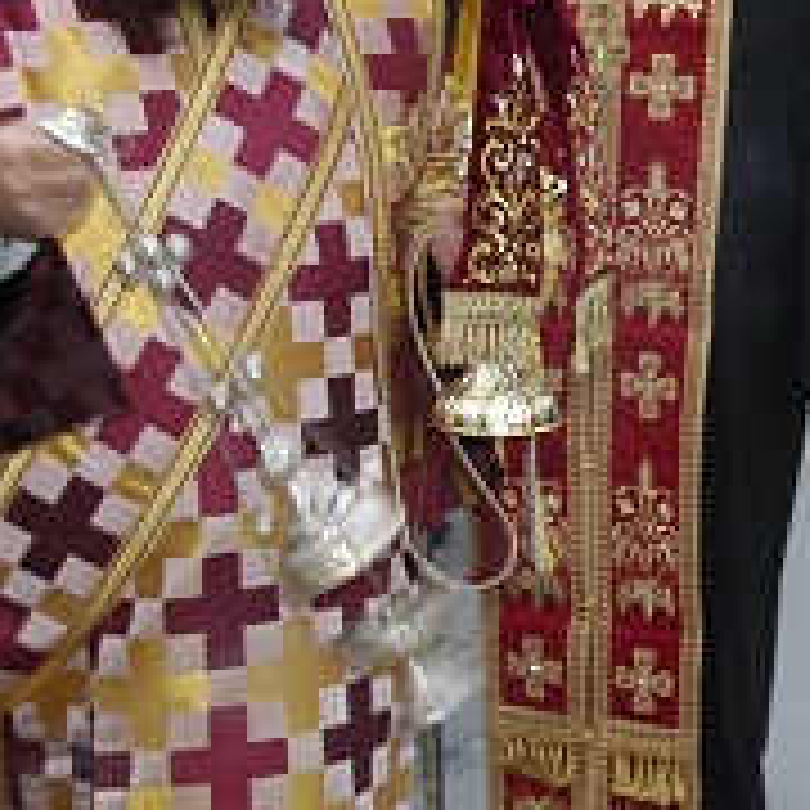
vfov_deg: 8.8
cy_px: 205
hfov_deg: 8.6
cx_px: 1292
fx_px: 5239
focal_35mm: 198
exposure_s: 1/100
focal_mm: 35
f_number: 7.1
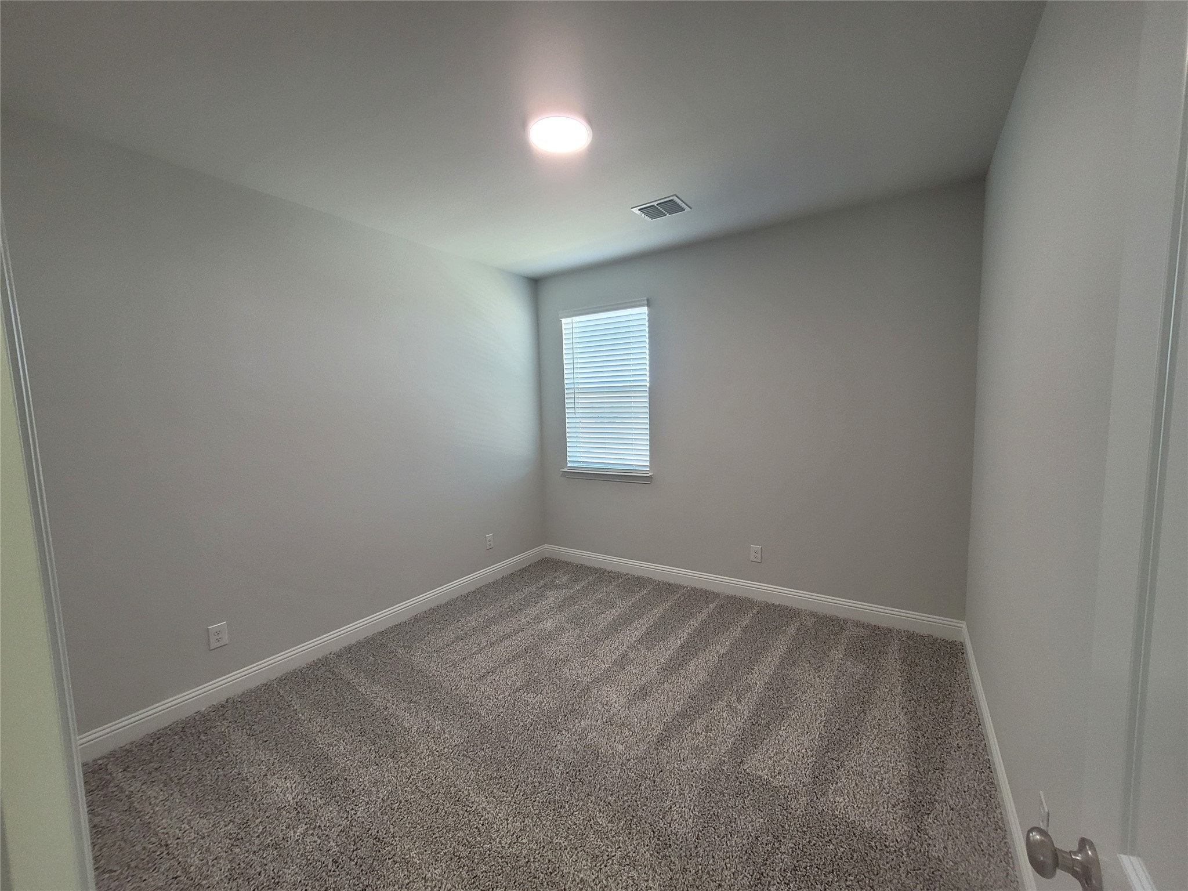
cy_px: 446
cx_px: 594
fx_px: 446
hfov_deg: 106.2
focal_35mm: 13
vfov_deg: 89.9
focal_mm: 1.74
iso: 125
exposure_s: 1/60
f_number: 2.2
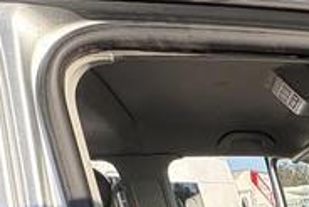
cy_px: 335
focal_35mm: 71
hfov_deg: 24.6
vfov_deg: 16.9
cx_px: 408
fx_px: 610
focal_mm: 2.22
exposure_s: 1/359
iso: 64
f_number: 2.2
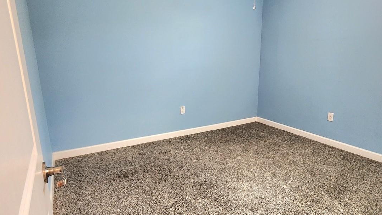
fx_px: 213
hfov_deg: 83.3
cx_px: 219
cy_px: 116
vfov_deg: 53.5
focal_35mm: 21
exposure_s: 1/60.2
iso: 200
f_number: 2.2
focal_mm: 2.2
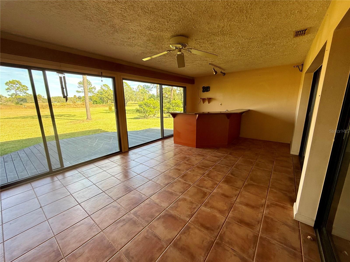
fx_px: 142
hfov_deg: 102.1
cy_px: 131
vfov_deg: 85.7
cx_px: 175
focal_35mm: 14
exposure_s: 1/113
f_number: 2.2
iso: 64
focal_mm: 2.22
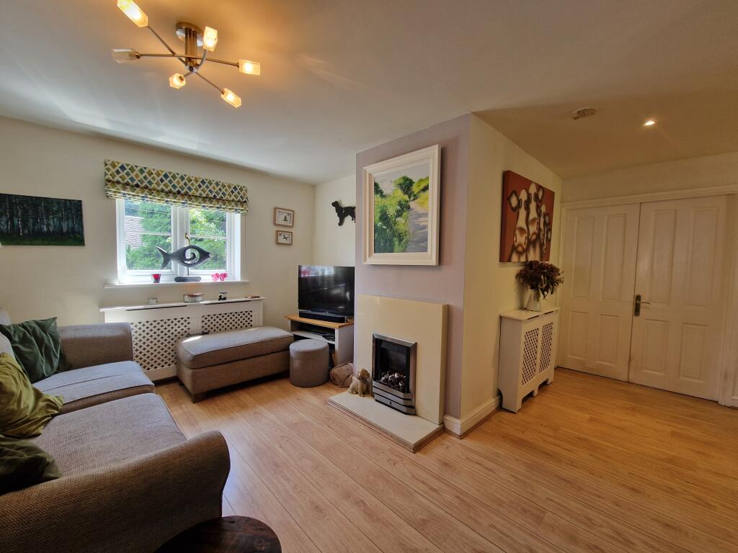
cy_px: 276
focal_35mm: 13
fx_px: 277
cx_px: 369
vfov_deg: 89.9
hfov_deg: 106.2
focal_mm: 2.2
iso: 64
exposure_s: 1/50
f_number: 2.2
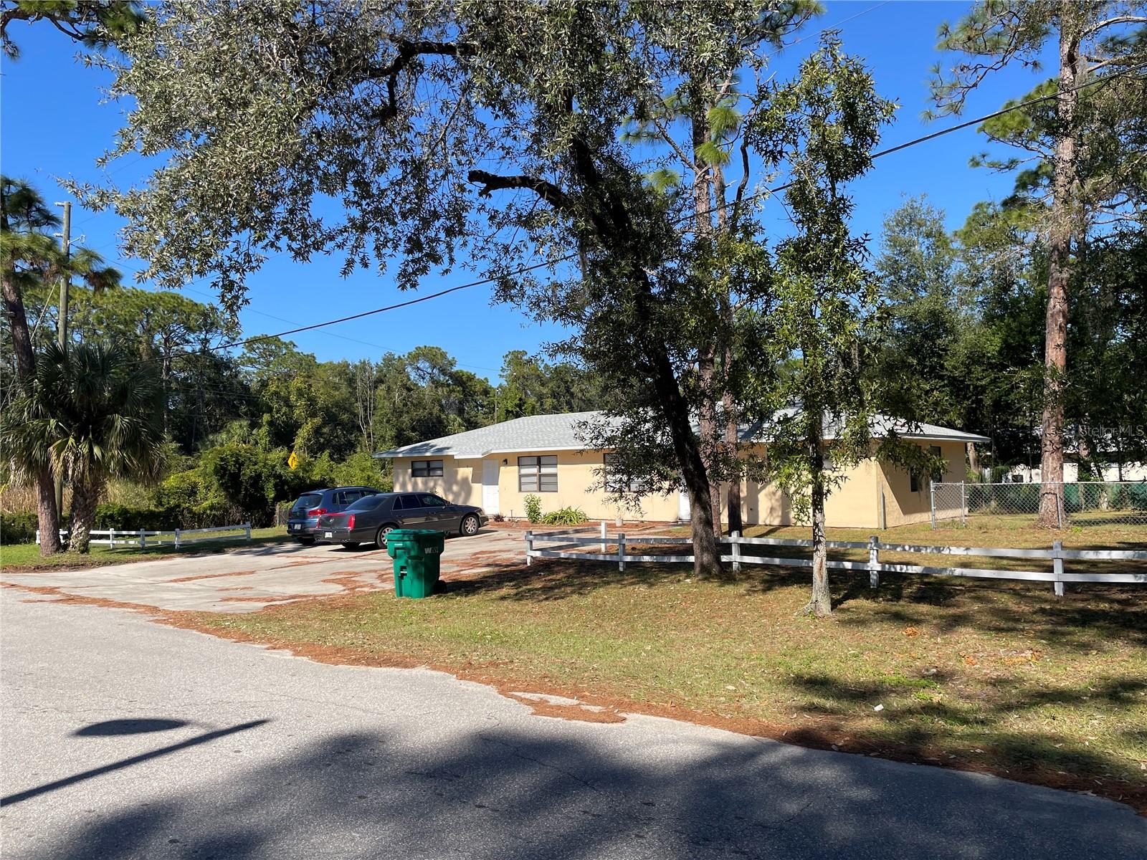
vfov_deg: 53.1
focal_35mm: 26
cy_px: 430
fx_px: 862
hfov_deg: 67.3
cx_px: 574
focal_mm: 4.2
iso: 32
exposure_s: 1/2398
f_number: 1.6
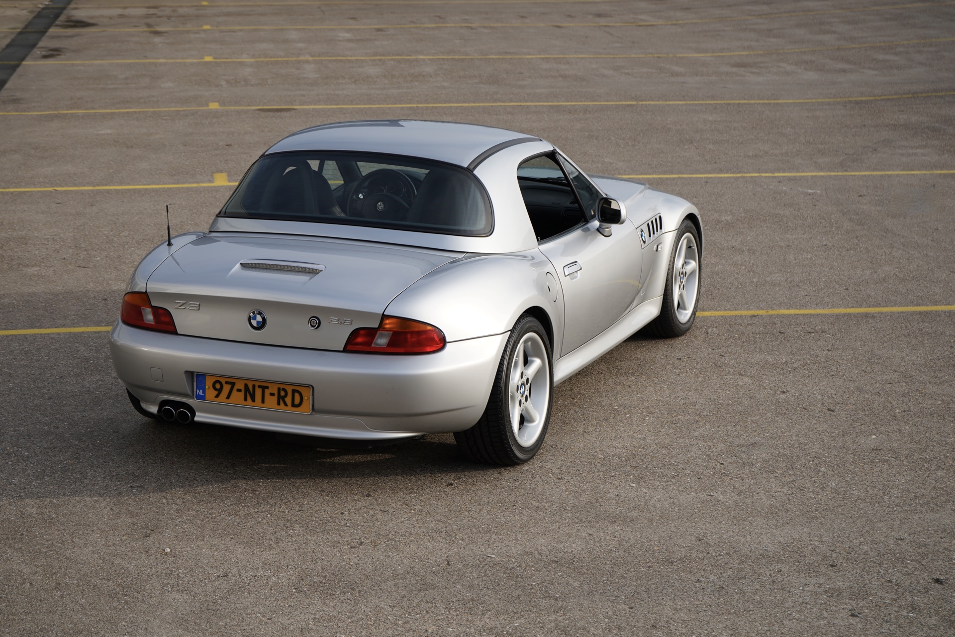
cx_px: 478
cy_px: 318
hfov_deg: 28.8
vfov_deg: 19.5
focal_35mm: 70
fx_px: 1857
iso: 100
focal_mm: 70
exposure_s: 1/250
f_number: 7.1
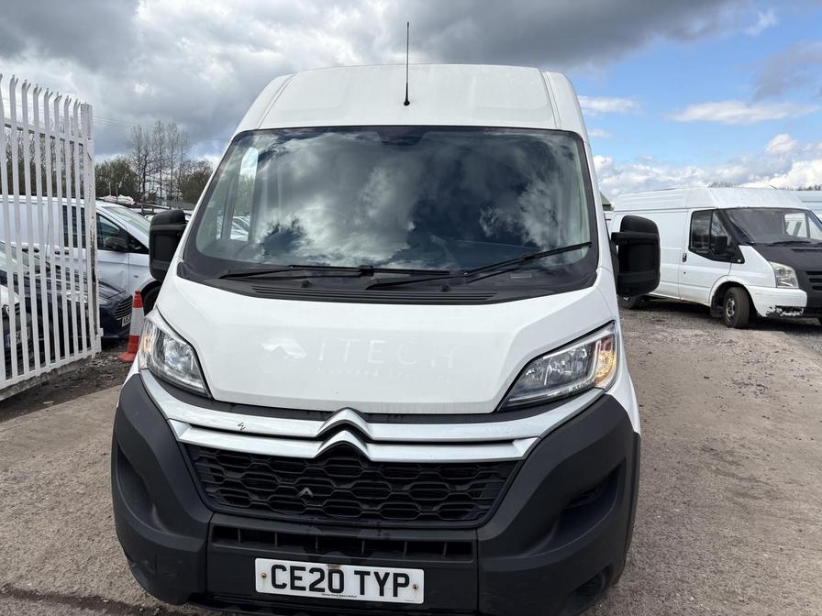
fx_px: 617
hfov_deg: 67.3
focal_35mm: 26
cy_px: 308
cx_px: 411
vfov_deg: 53.1
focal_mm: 5.96
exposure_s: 1/2747
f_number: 1.6
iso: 50
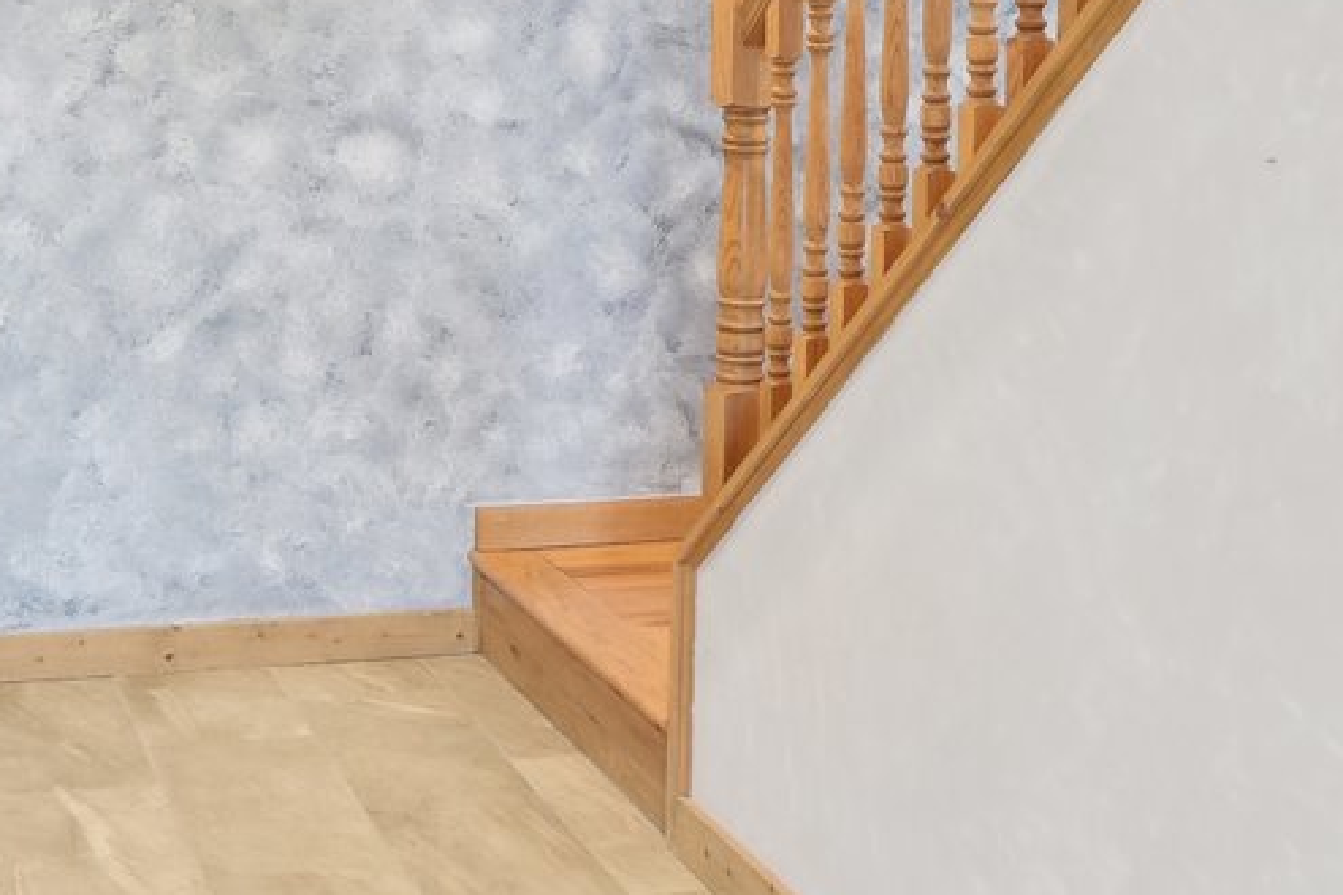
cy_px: -92
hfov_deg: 31.6
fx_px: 2313
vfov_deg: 20.8
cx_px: 282
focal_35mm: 62
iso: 100
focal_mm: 15
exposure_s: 1/2
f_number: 11
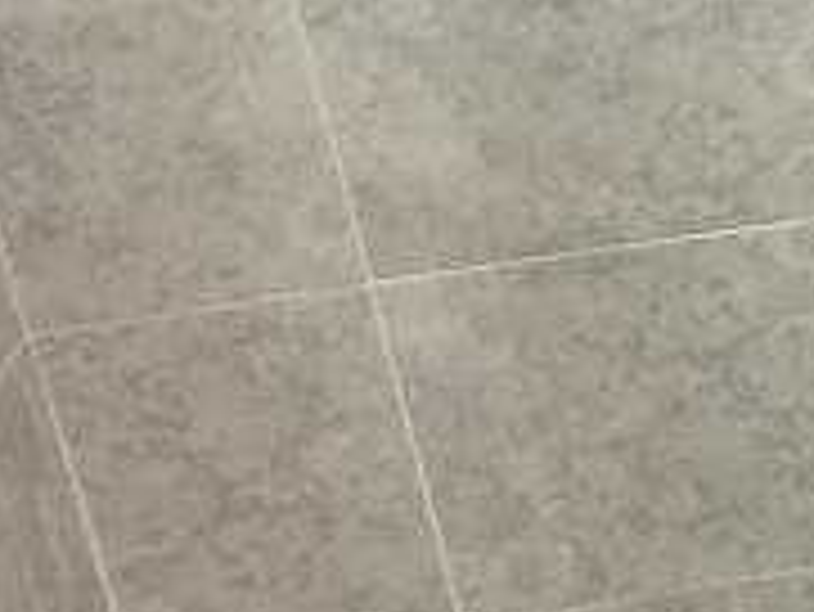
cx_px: 1709
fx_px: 3012
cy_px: 626
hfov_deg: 13.0
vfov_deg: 11.5
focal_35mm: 128
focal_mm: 4.15
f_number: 2.2
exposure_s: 1/33
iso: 64
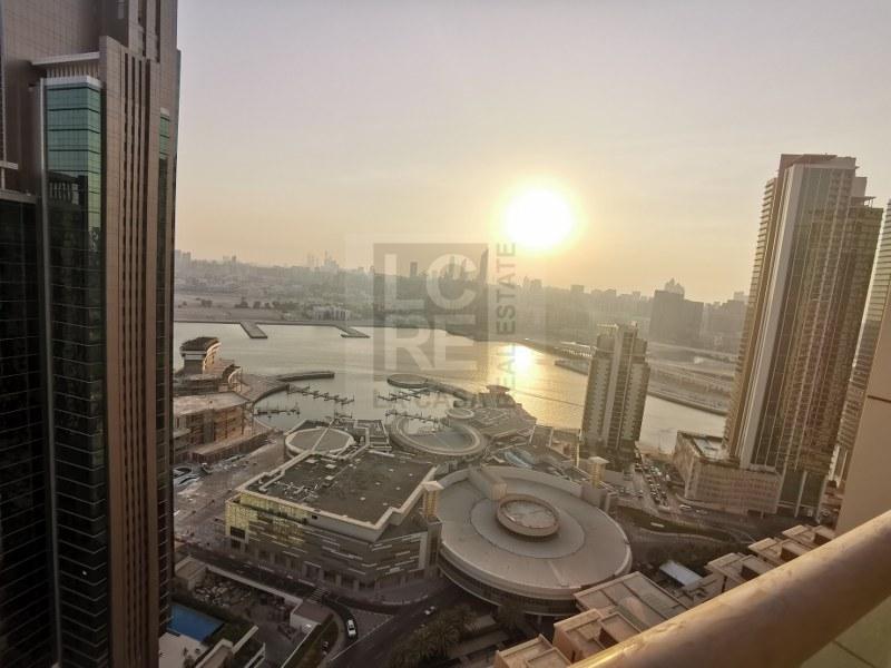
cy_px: 334
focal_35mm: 17
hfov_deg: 91.0
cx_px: 446
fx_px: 438
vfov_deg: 74.7
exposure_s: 1/1019
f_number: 2.2
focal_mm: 2.26
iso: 50
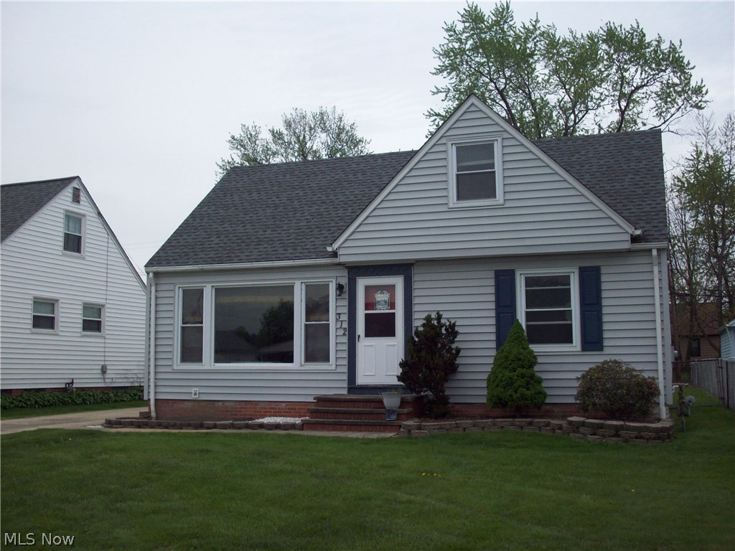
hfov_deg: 50.1
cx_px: 368
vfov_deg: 38.7
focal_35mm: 37
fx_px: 786
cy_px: 276
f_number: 5.6
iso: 80
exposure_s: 1/334
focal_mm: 6.2
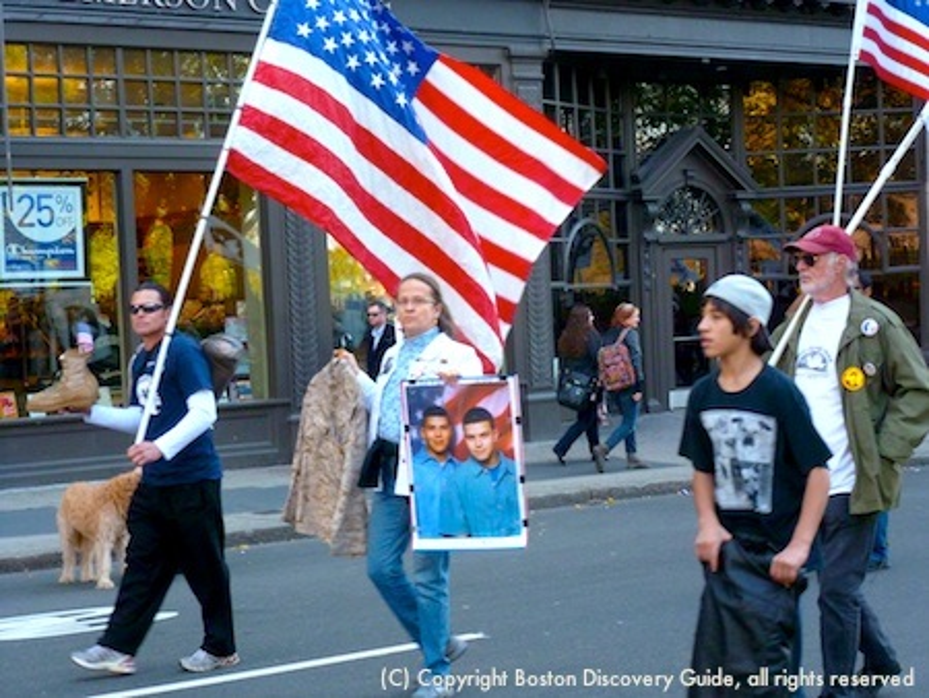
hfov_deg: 27.4
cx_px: 464
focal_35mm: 71
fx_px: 1906
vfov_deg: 20.7
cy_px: 349
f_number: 4.7
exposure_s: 1/100
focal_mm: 12.7
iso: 400
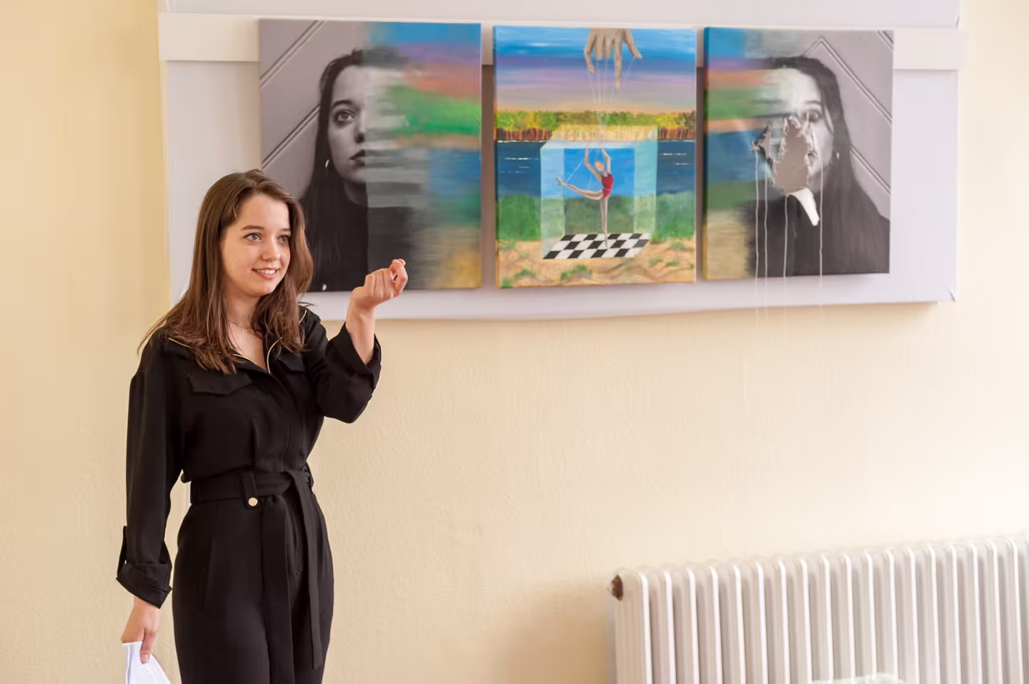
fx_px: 1428
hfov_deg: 39.6
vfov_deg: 27.0
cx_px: 514
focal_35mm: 50
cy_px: 342
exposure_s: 1/125
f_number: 3.5
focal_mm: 50
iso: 320
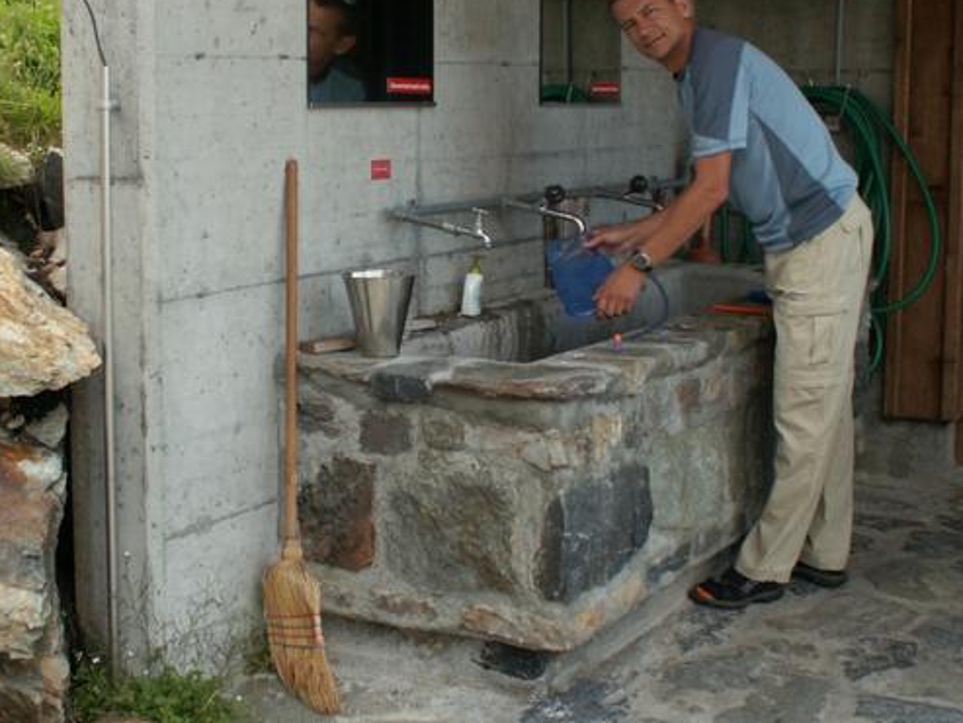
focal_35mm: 61
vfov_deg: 24.0
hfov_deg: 31.6
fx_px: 1697
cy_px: 301
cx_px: 418
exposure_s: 1/40
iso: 50
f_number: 5
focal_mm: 7.81
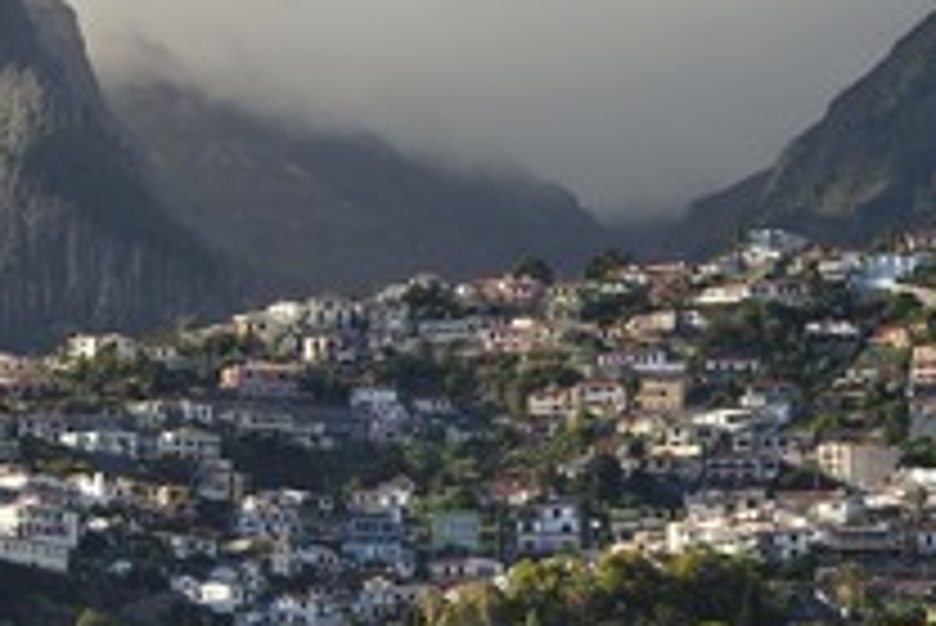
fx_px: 9730
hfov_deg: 5.5
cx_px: 218
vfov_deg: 3.7
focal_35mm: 374
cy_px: 153
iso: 200
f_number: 11
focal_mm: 185
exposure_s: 1/320
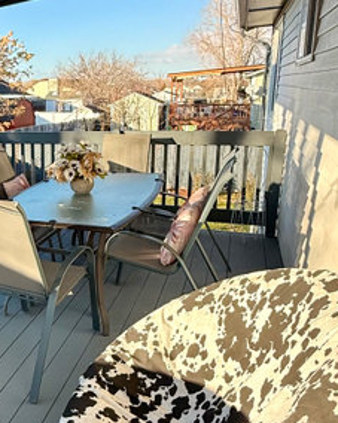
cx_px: 31
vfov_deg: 49.1
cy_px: 203
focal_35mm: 37
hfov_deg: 37.4
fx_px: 463
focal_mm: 2.22
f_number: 2.2
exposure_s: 1/672
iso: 50
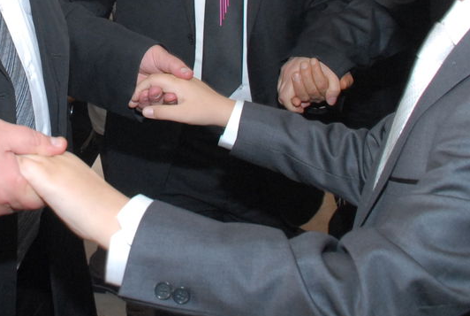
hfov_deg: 27.6
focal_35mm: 71
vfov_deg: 18.3
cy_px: -62
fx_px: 929
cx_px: 72
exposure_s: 1/100
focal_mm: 18
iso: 640
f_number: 5.6
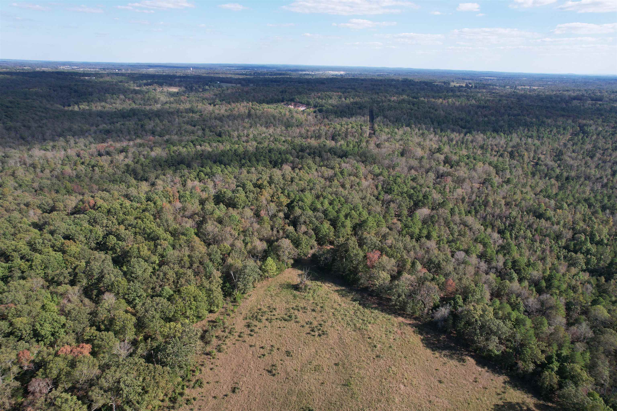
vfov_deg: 57.2
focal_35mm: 22
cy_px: 206
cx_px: 308
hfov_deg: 78.6
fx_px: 377
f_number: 2.8
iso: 140
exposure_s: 1/1250
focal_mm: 8.38
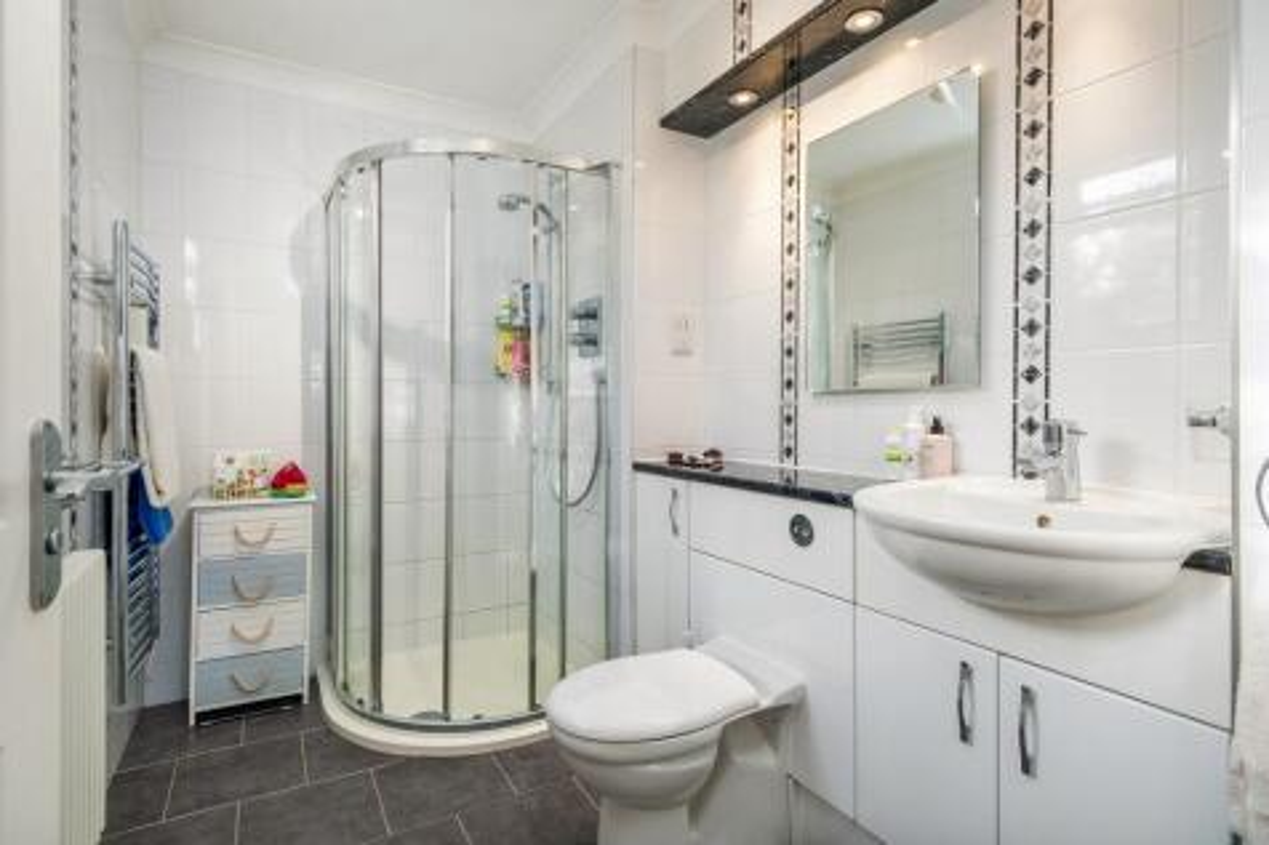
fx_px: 564
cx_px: 634
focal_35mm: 16
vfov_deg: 73.7
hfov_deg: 96.8
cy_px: 422
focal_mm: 10.8
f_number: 7.1
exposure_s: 1/25
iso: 160
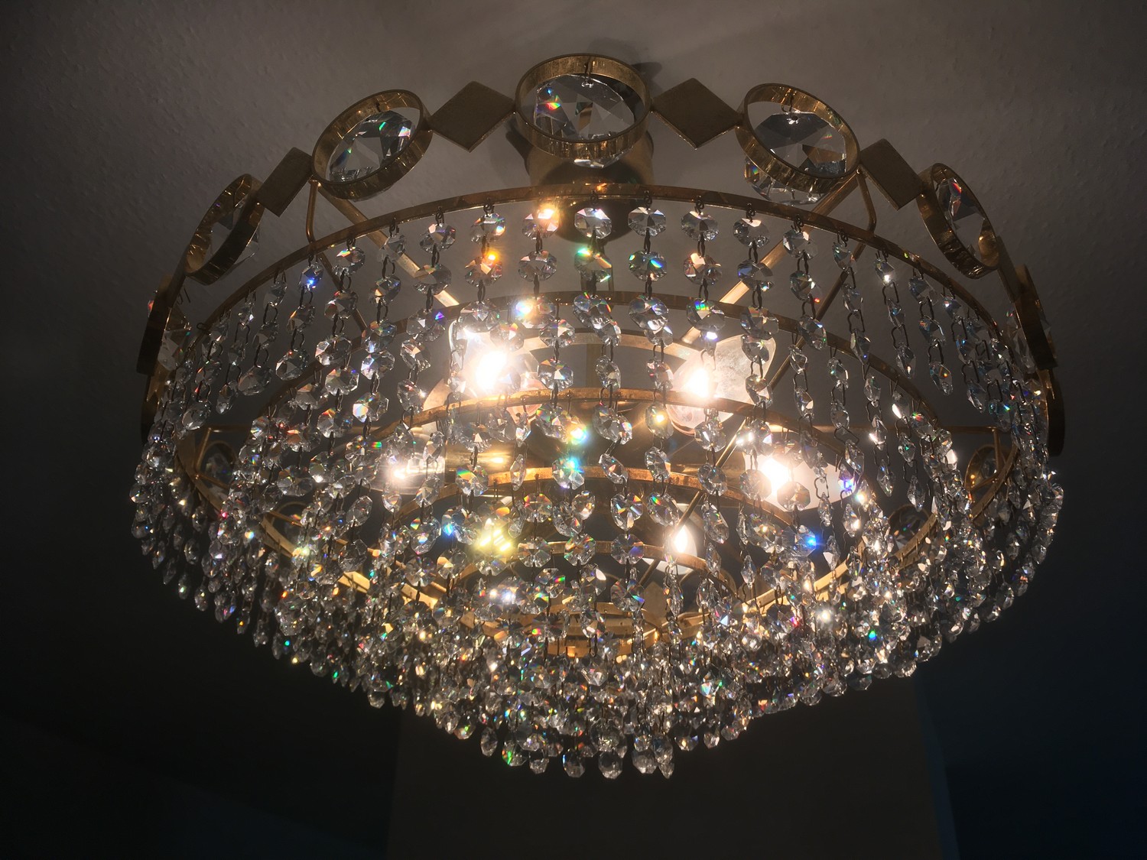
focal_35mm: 29
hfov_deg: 61.7
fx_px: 961
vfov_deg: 48.2
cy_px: 430
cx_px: 574
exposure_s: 1/180
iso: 25
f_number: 2.2
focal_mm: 4.15
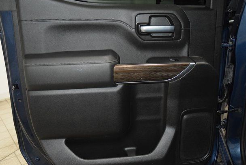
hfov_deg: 50.7
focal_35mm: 38
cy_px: 85
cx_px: 123
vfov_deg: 35.1
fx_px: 260
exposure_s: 1/125
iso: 3200
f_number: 3.8
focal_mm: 24
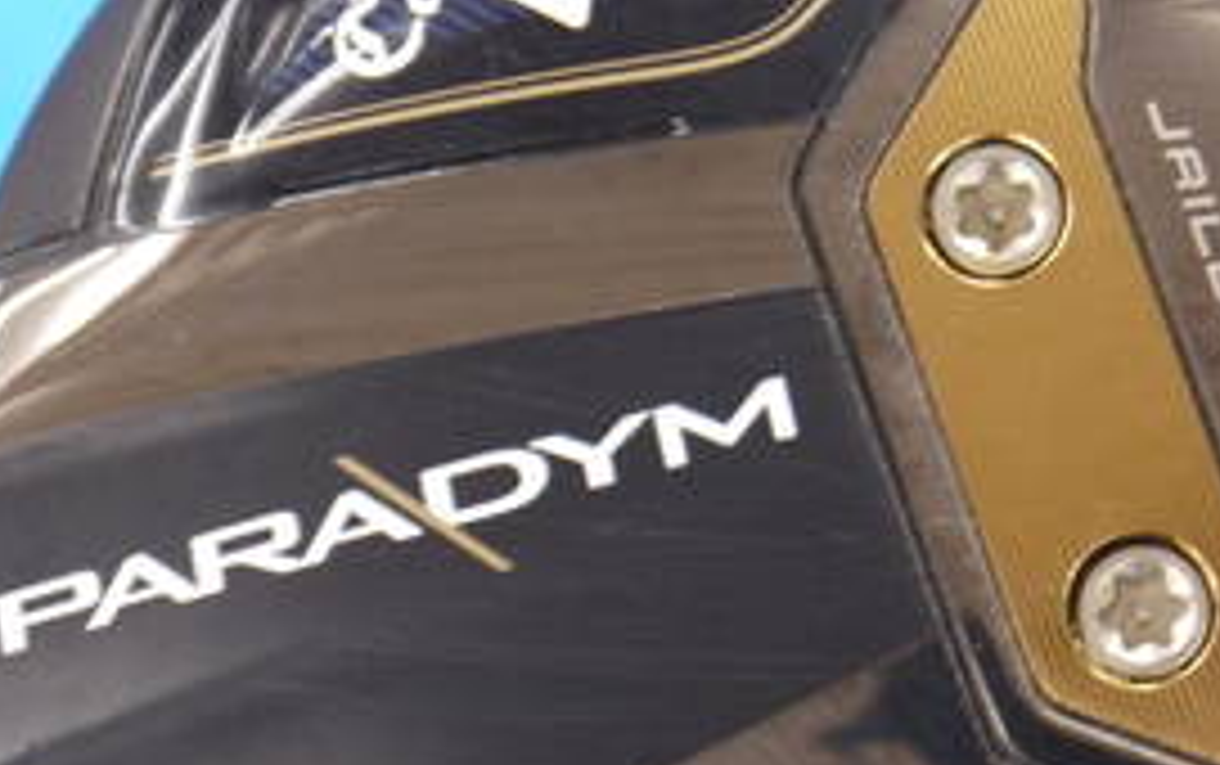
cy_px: 464
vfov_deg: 6.3
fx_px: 6990
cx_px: 842
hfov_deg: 10.0
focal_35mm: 210
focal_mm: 42
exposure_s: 1/50
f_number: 5.6
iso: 800
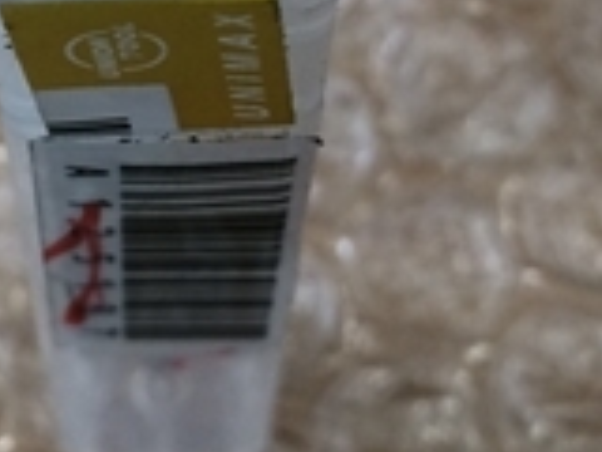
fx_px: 2017
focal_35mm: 116
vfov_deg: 12.5
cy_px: -83
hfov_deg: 16.8
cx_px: 75
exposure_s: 1/30
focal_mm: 4.15
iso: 32
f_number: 2.2
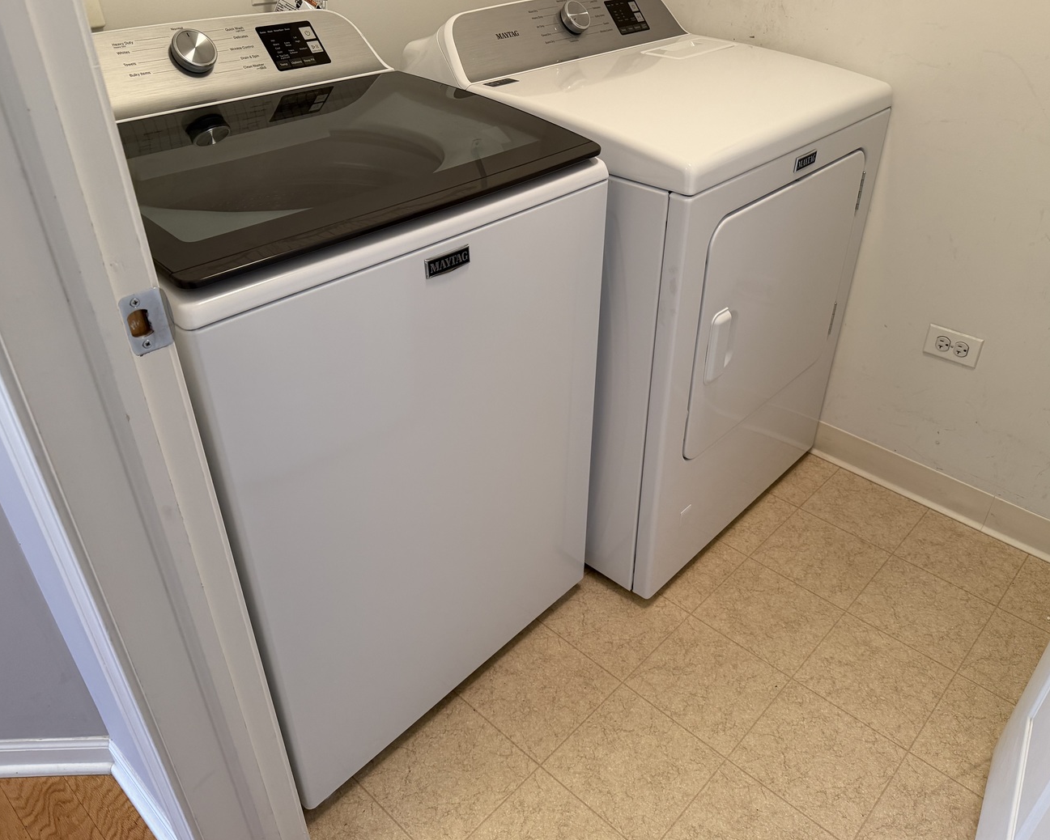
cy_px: 411
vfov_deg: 54.9
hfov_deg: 65.9
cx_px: 563
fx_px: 808
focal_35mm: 26
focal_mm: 6.76
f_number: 1.78
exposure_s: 1/60
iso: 250
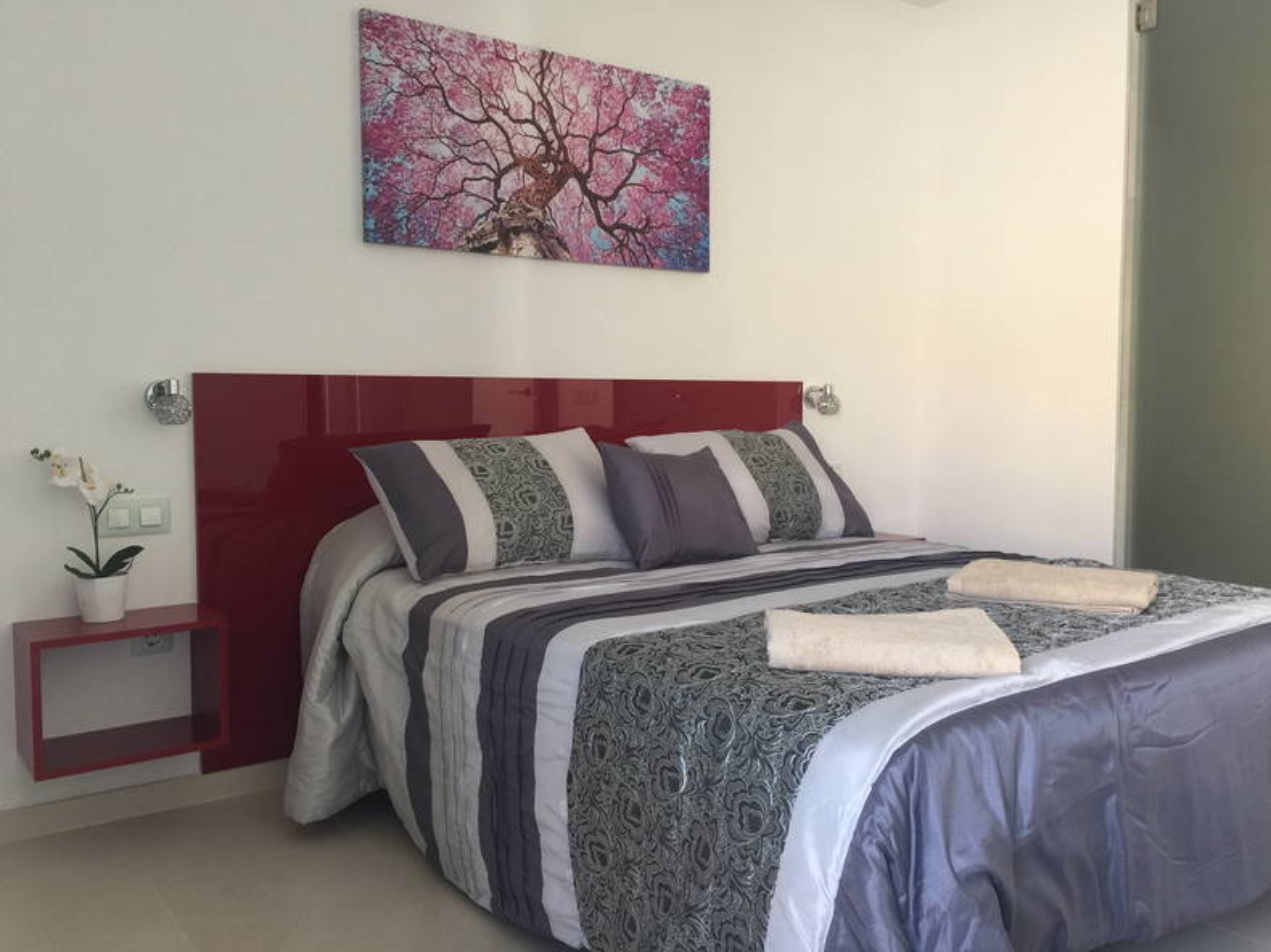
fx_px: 1064
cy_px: 476
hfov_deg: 61.7
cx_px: 636
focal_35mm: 29
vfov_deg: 48.2
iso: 50
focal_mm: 4.15
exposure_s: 1/17
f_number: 2.2
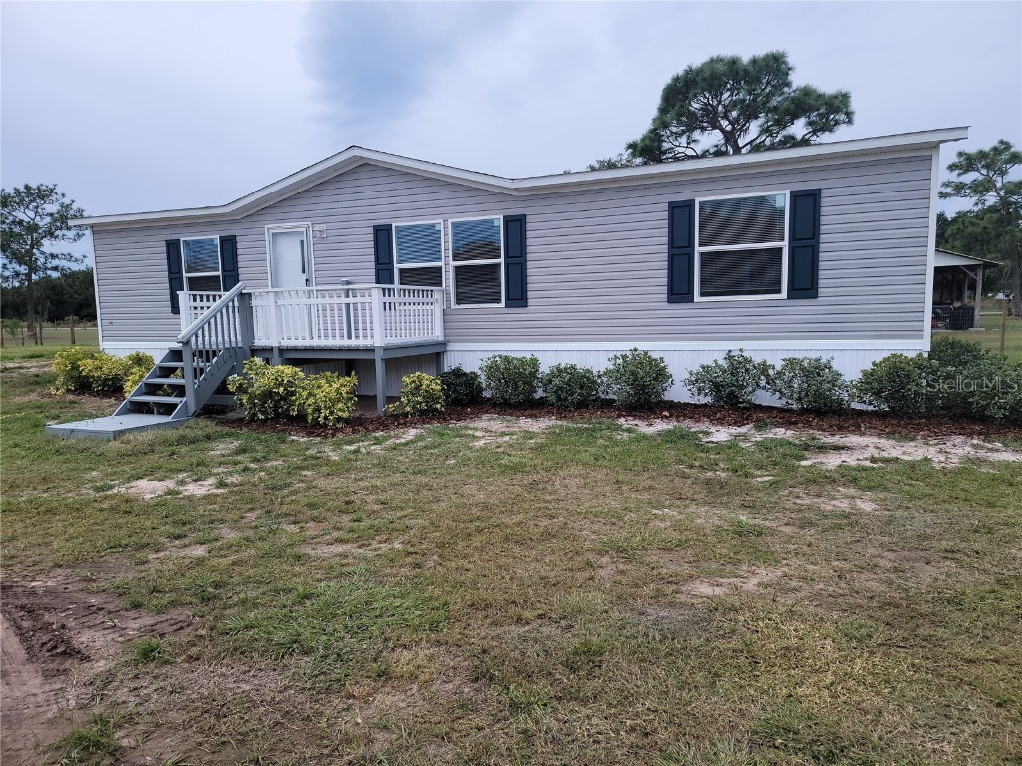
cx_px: 511
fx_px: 709
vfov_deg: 56.8
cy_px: 383
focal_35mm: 24
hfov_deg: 71.6
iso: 16
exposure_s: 1/722
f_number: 1.8
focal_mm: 6.7
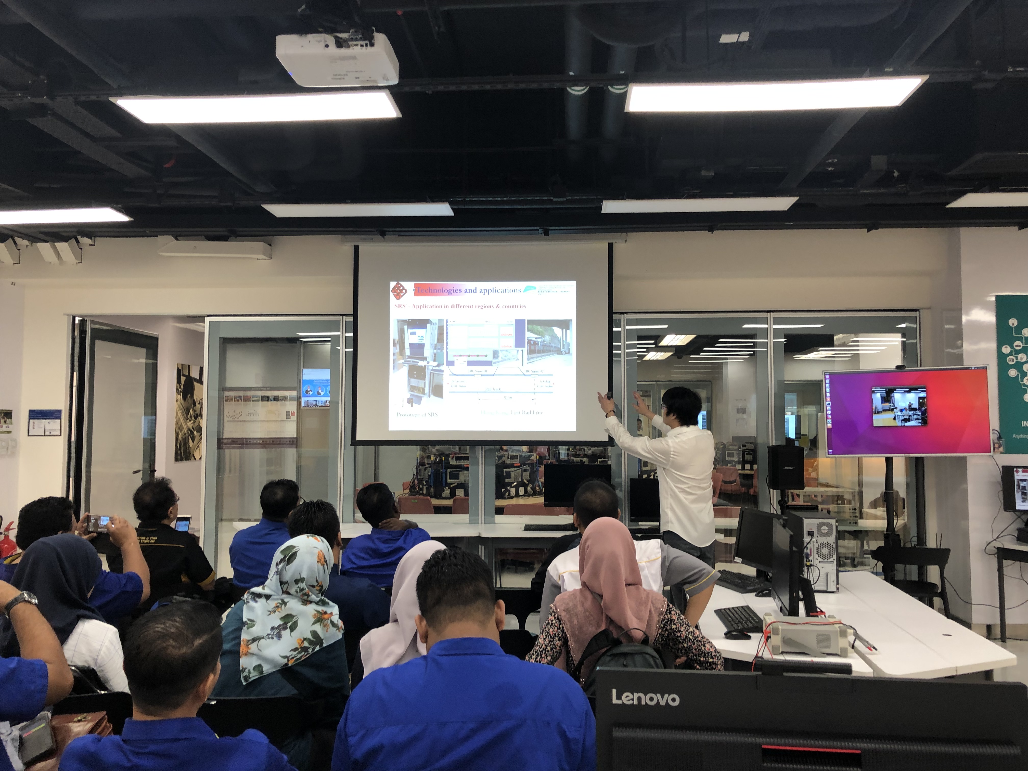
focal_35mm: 28
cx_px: 514
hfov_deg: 63.4
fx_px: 832
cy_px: 386
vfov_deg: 49.7
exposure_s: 1/33
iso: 40
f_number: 1.8
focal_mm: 4
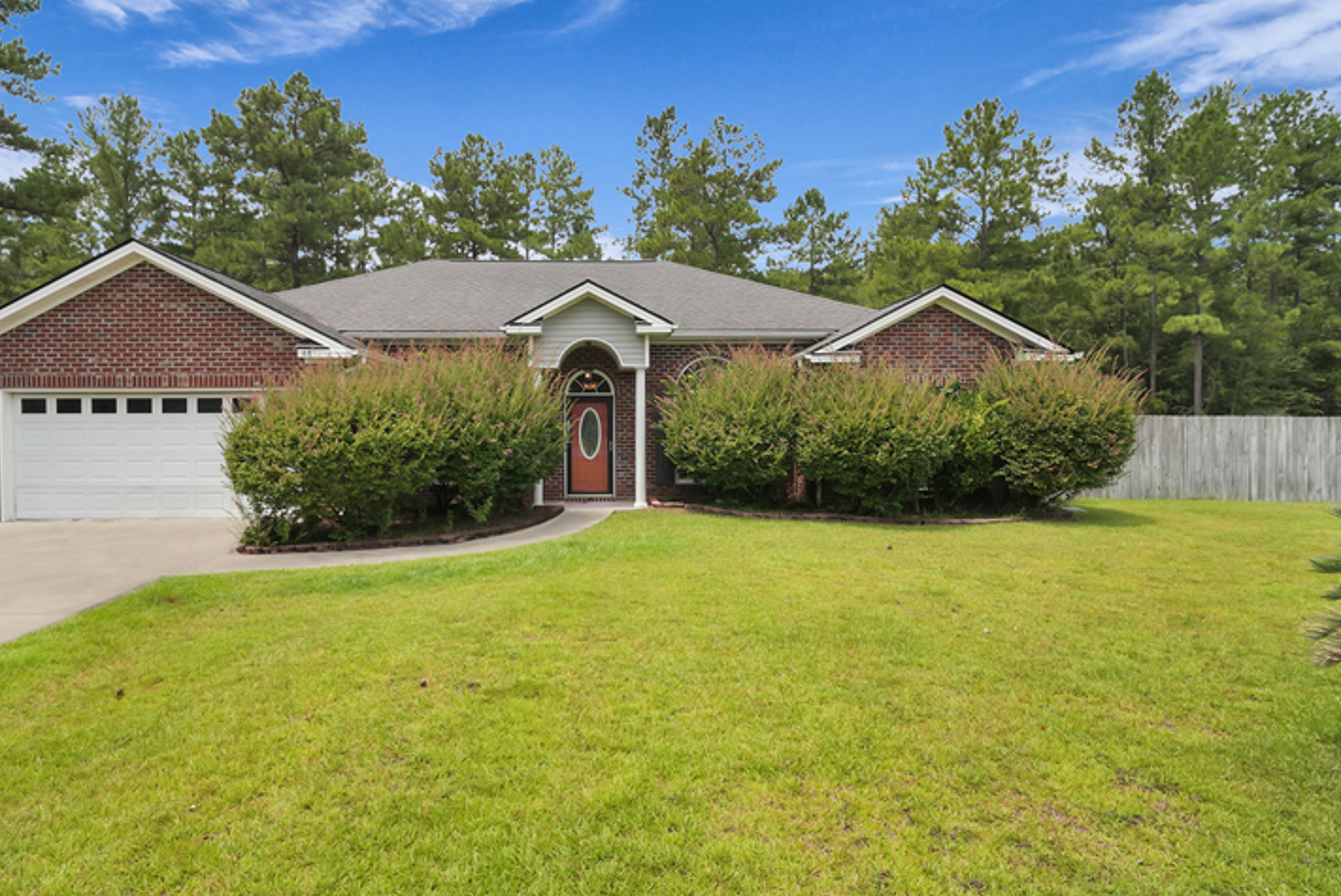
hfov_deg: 89.6
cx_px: 594
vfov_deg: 67.5
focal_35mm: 18
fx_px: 671
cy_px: 438
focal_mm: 16
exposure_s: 1/320
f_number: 9
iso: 320
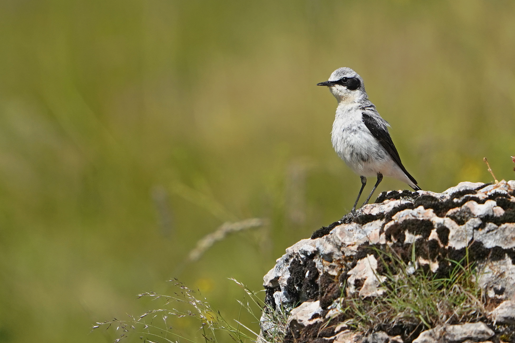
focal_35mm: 600
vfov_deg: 2.3
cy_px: 172
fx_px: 8583
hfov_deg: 3.4
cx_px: 258
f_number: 6.3
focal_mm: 600
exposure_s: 1/2500
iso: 640
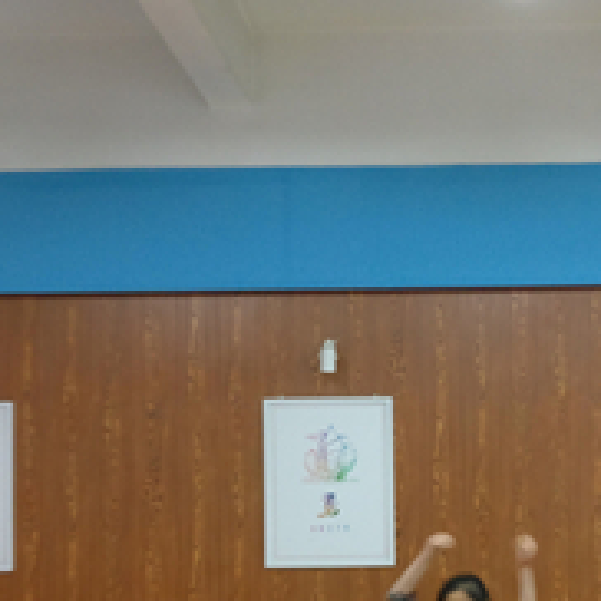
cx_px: 469
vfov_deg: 19.8
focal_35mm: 87
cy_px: 433
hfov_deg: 19.8
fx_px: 1709
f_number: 2
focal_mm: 4.26
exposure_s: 1/17
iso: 800
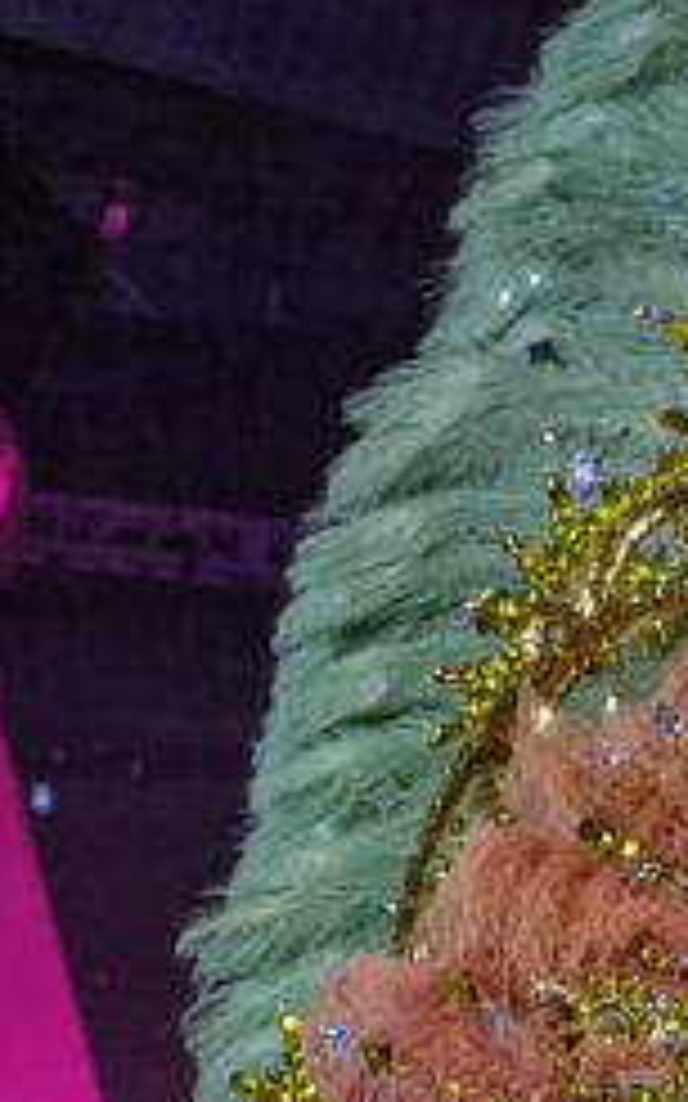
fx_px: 7504
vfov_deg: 8.4
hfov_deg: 5.1
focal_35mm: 250
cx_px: 1785
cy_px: 929
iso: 1250
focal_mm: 50
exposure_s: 1/320
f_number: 3.6
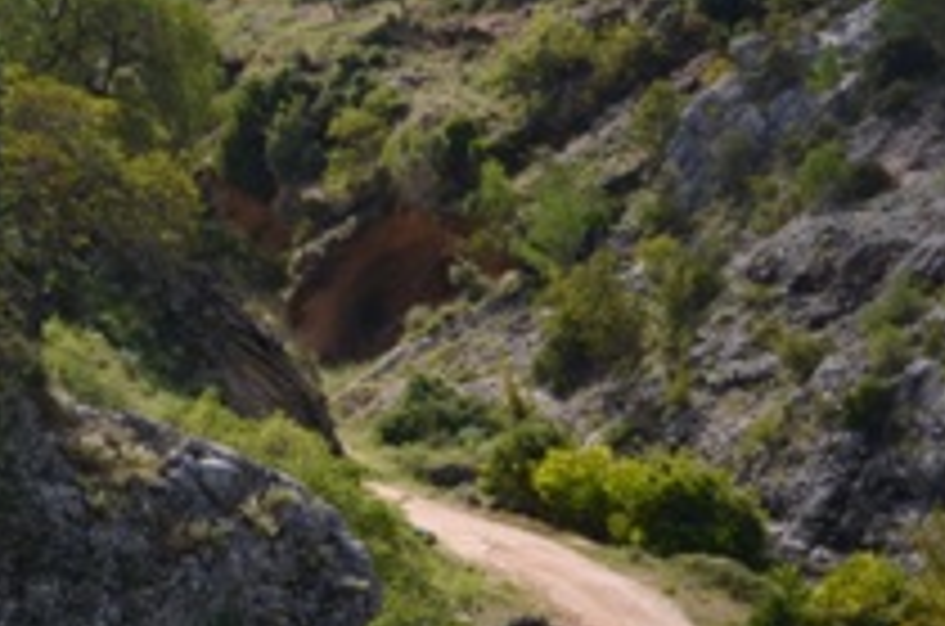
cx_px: -364
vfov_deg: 8.5
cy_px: 0
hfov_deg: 12.4
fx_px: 4190
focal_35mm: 160
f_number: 6.3
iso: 100
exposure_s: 1/200
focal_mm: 28
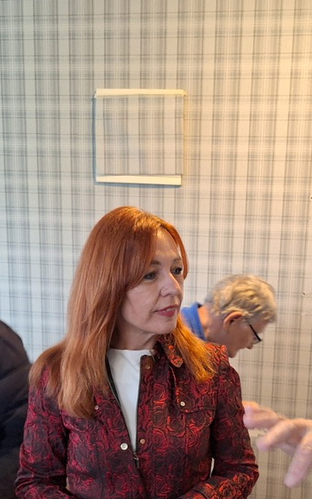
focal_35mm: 50
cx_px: 202
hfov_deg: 25.7
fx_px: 680
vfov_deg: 39.2
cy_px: 374
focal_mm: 5.54
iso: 250
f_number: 1.8
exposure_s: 1/33
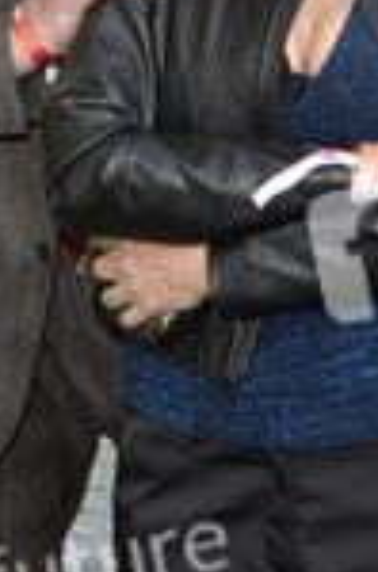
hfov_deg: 12.7
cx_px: 157
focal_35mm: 107
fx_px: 1697
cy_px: 42
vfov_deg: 18.8
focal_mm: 40
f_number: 6.3
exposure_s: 1/200
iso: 640
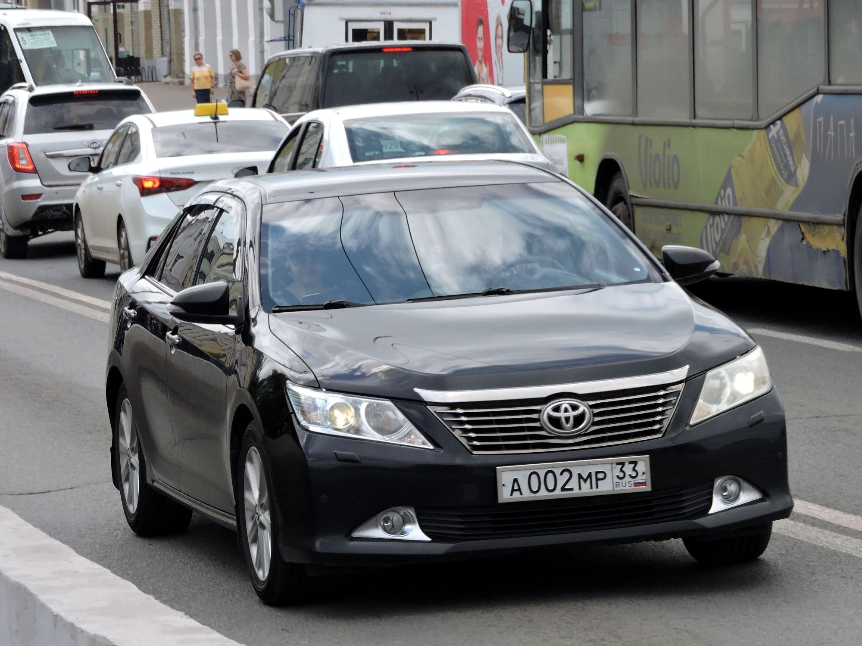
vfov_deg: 9.9
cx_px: 431
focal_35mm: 150
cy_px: 323
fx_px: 3735
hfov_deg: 13.2
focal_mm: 26.9
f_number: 5.2
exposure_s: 1/320
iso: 100
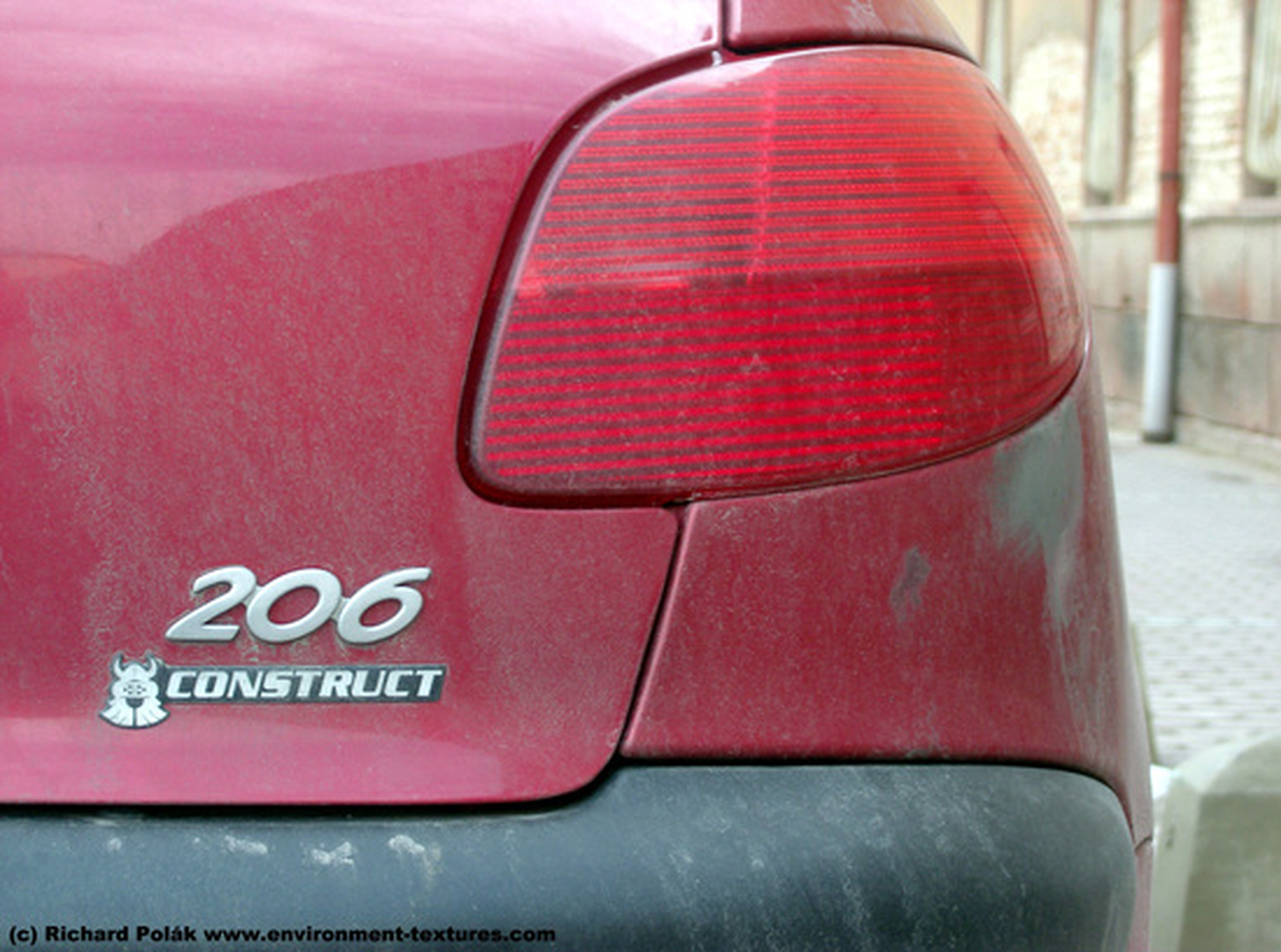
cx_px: 640
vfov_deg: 13.2
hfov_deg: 17.6
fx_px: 4132
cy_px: 476
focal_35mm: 112
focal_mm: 22.8
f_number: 4.8
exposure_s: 1/125
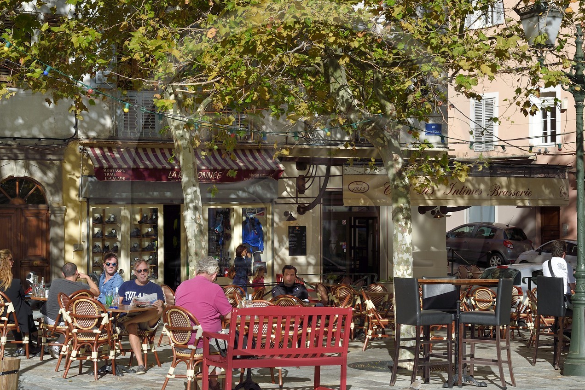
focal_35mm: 73
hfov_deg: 27.7
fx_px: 1186
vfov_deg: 18.7
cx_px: 300
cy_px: 192
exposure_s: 1/320
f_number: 11
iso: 200
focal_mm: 58
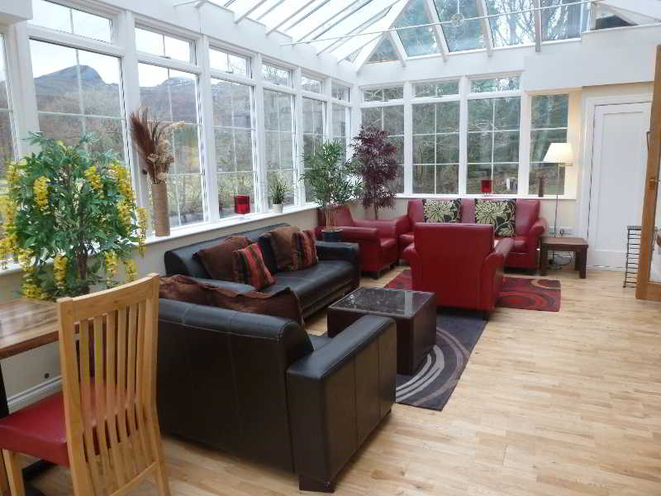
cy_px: 248
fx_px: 458
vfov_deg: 56.8
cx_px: 330
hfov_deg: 71.6
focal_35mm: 24
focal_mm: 4.3
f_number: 3.3
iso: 250
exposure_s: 1/60
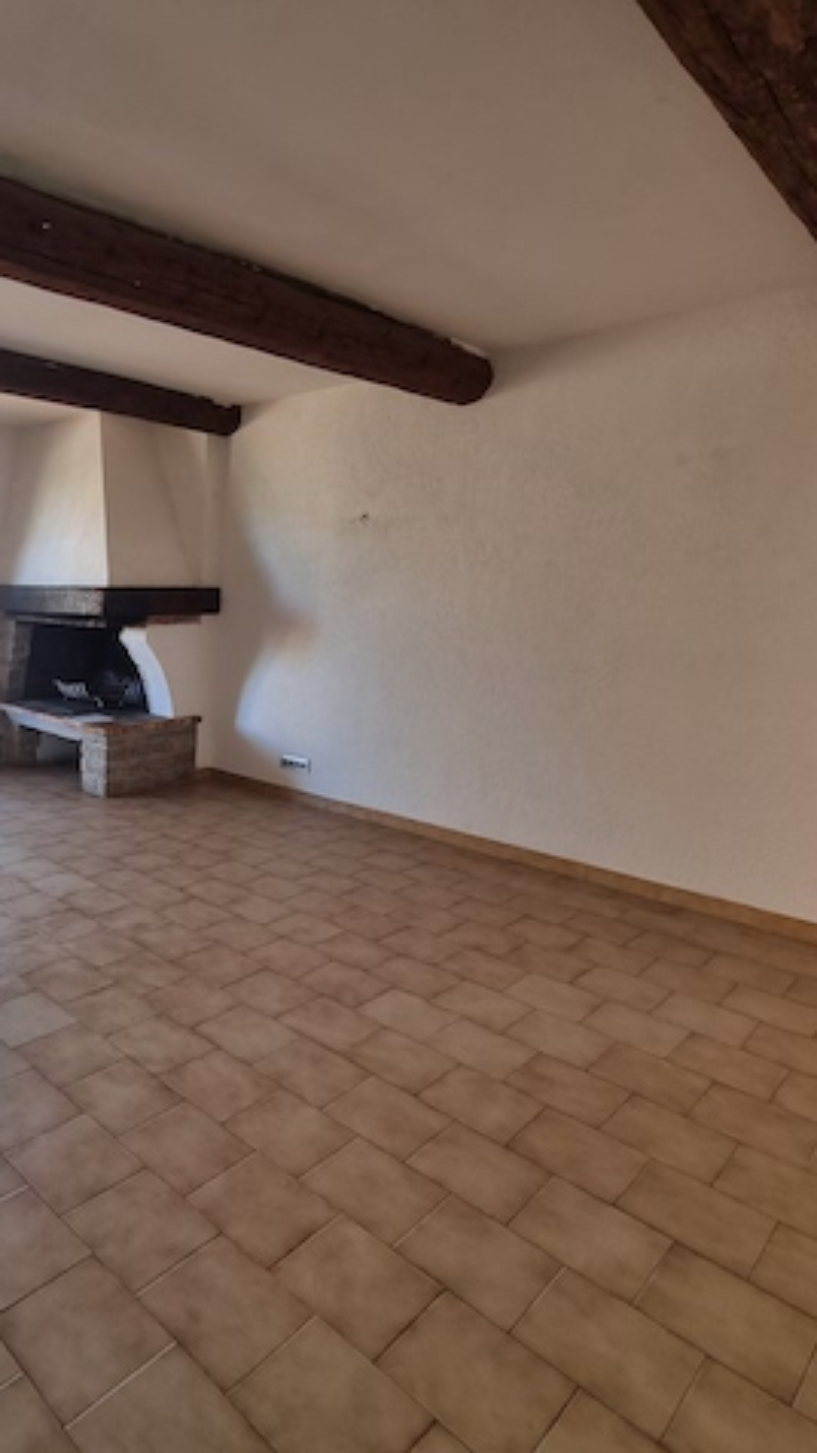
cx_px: 134
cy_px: 728
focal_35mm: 19
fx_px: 732
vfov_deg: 89.6
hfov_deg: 53.4
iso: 100
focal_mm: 2.2
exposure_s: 1/50
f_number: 2.2
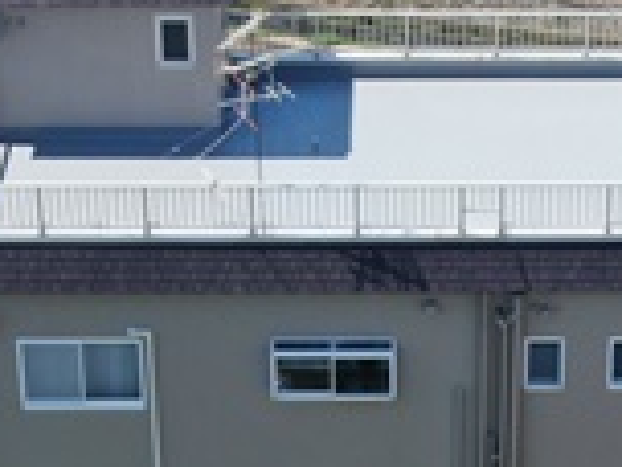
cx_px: 483
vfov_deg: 16.3
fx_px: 1617
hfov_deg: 21.5
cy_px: 369
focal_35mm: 90
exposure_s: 1/500
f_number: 3.4
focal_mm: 6.77
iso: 100
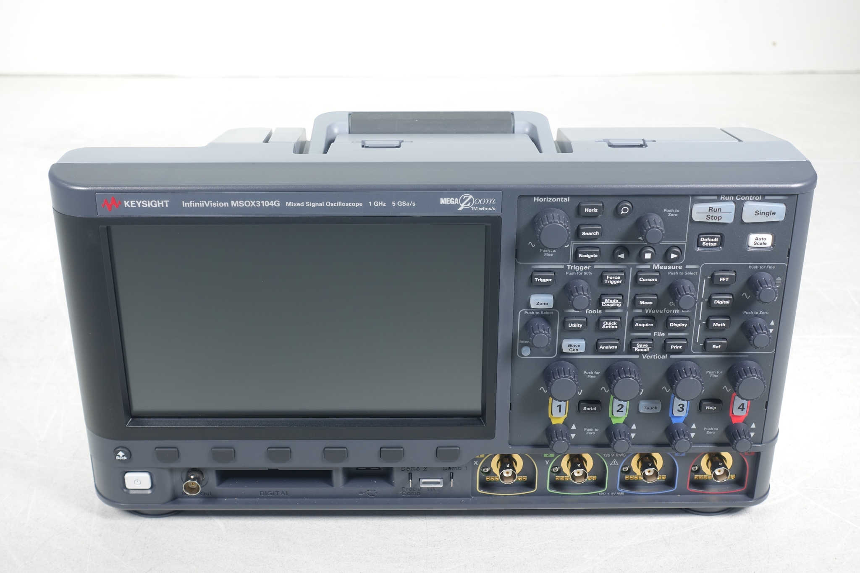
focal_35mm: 53
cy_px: 286
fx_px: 1266
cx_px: 430
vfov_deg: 25.5
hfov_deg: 37.5
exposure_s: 1/80
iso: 125
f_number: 4
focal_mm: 19.29
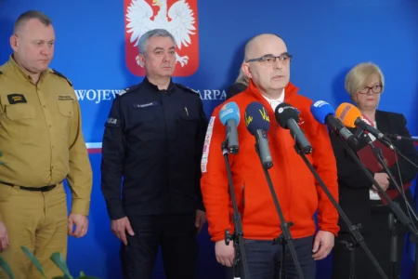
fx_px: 784
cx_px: 209
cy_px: 140
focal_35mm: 68
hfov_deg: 29.9
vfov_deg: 20.2
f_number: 4
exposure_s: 1/160
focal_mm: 45
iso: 5000
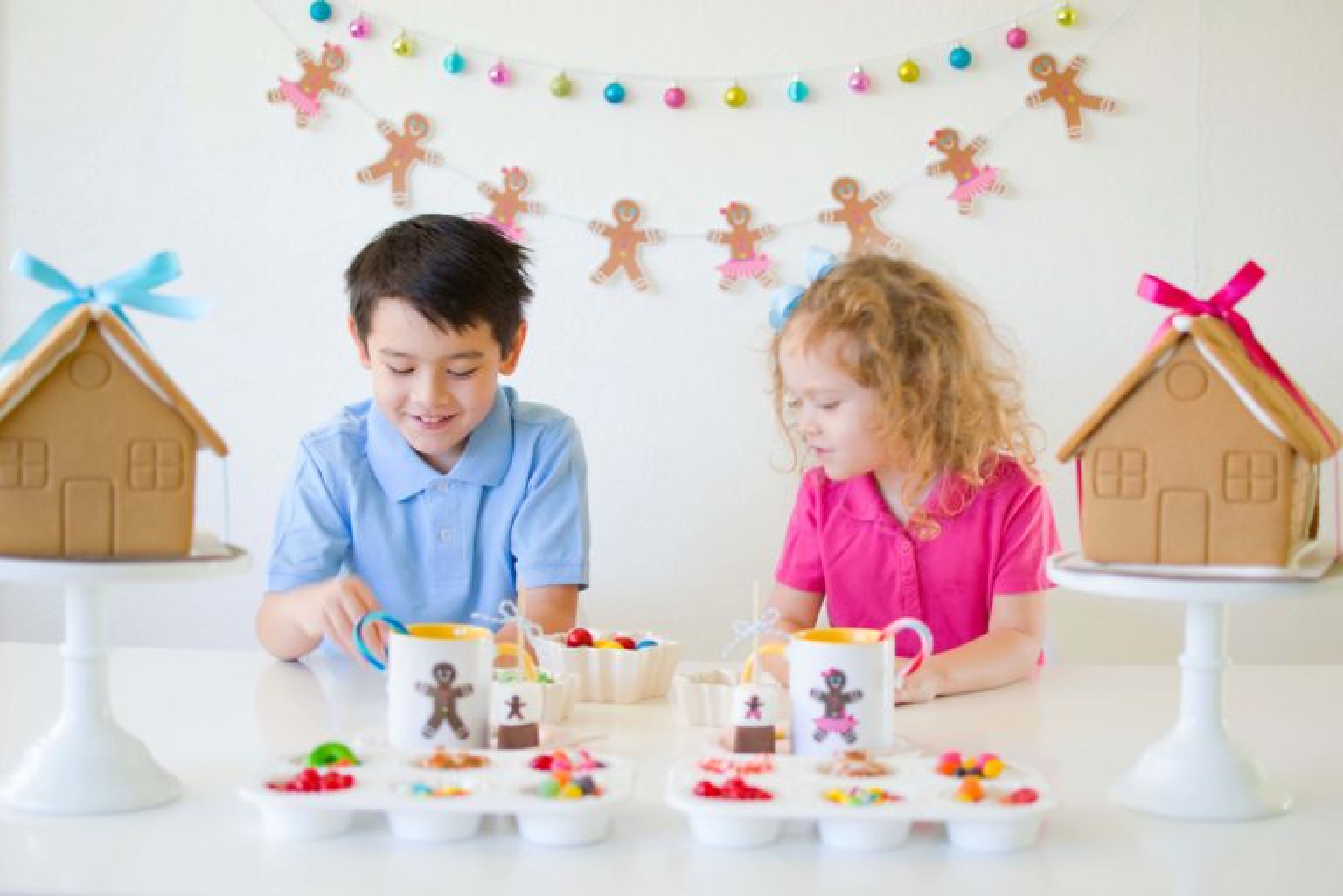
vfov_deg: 25.8
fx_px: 1958
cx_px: 672
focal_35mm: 52
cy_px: 448
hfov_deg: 37.9
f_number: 2.2
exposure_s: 1/60
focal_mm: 35
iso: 200
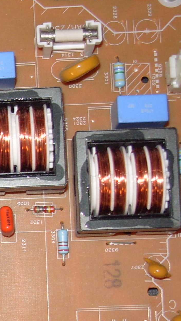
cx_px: -216
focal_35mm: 112
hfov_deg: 9.8
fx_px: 955
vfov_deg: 18.8
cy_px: 293
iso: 100
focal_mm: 7.8
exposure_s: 1/45
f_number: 2.8
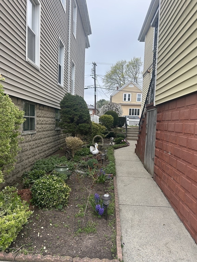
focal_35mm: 26
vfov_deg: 67.3
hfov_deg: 53.1
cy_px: 131
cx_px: 98
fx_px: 197
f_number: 1.5
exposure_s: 1/1934
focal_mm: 5.7
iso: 50
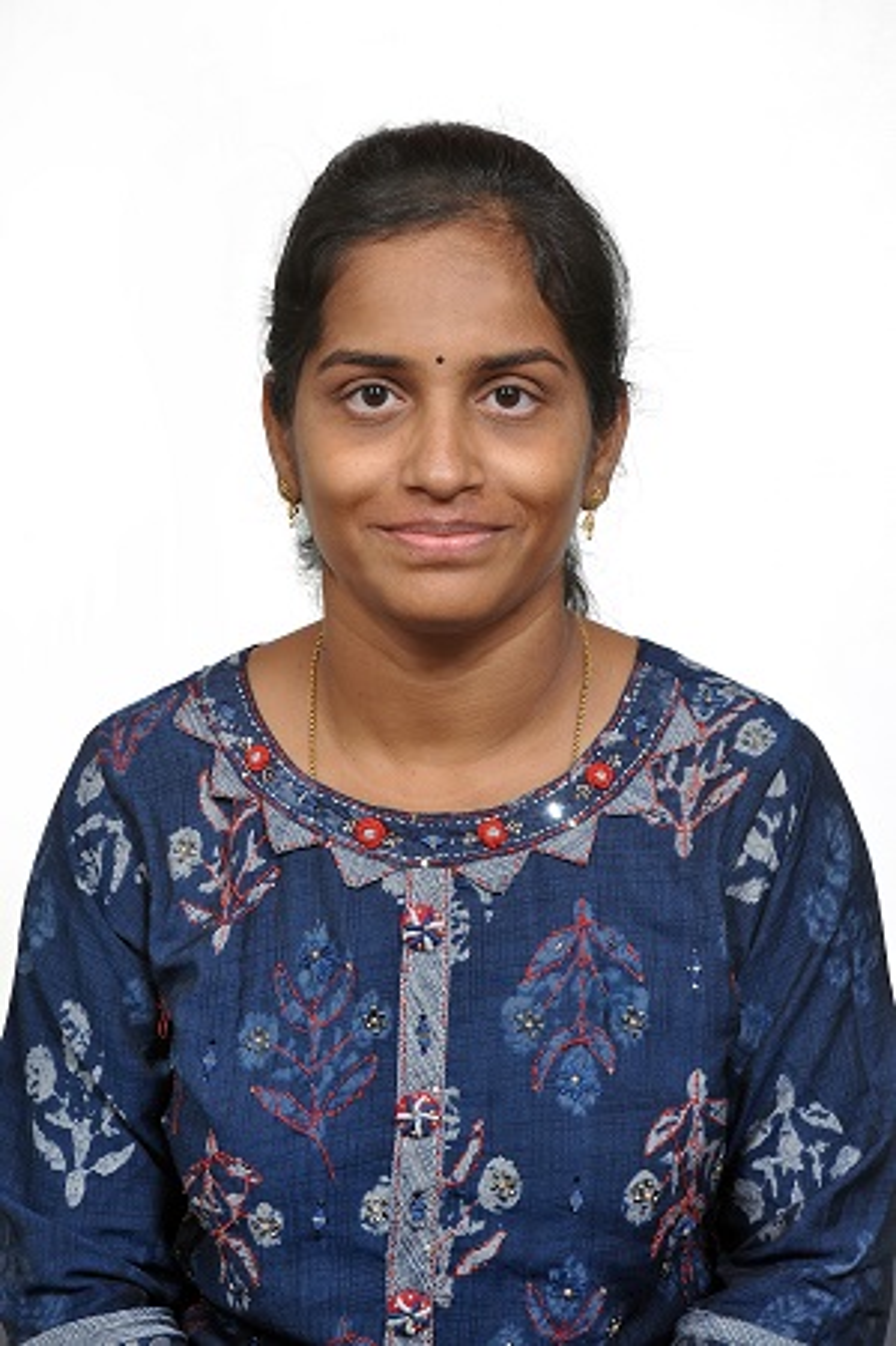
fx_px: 3701
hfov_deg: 13.8
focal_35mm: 99
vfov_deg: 20.6
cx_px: 448
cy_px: 673
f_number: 14
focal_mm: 66
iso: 200
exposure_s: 1/125
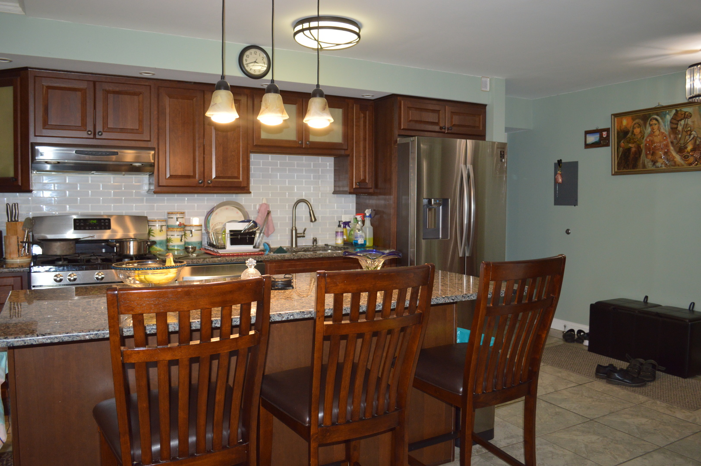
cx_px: 350
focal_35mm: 27
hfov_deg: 67.4
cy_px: 233
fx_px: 525
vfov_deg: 47.9
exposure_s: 1/60
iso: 800
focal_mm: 18
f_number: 3.5
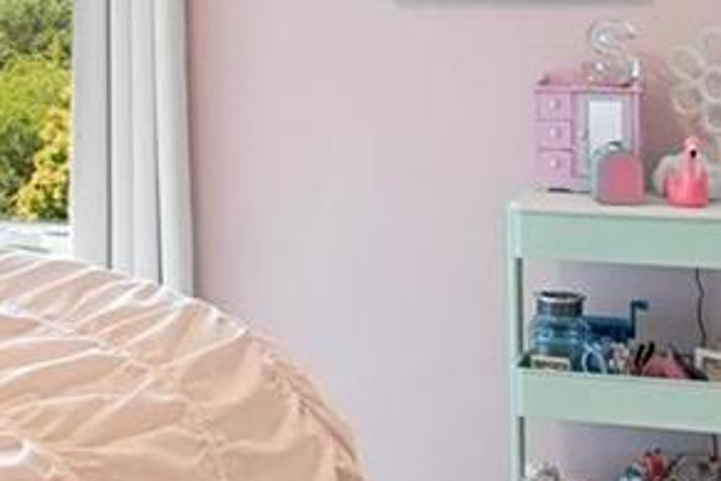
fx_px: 1762
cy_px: 32
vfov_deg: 15.3
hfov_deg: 21.8
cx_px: -84
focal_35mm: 88
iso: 400
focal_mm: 8
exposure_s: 1/8
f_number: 6.3
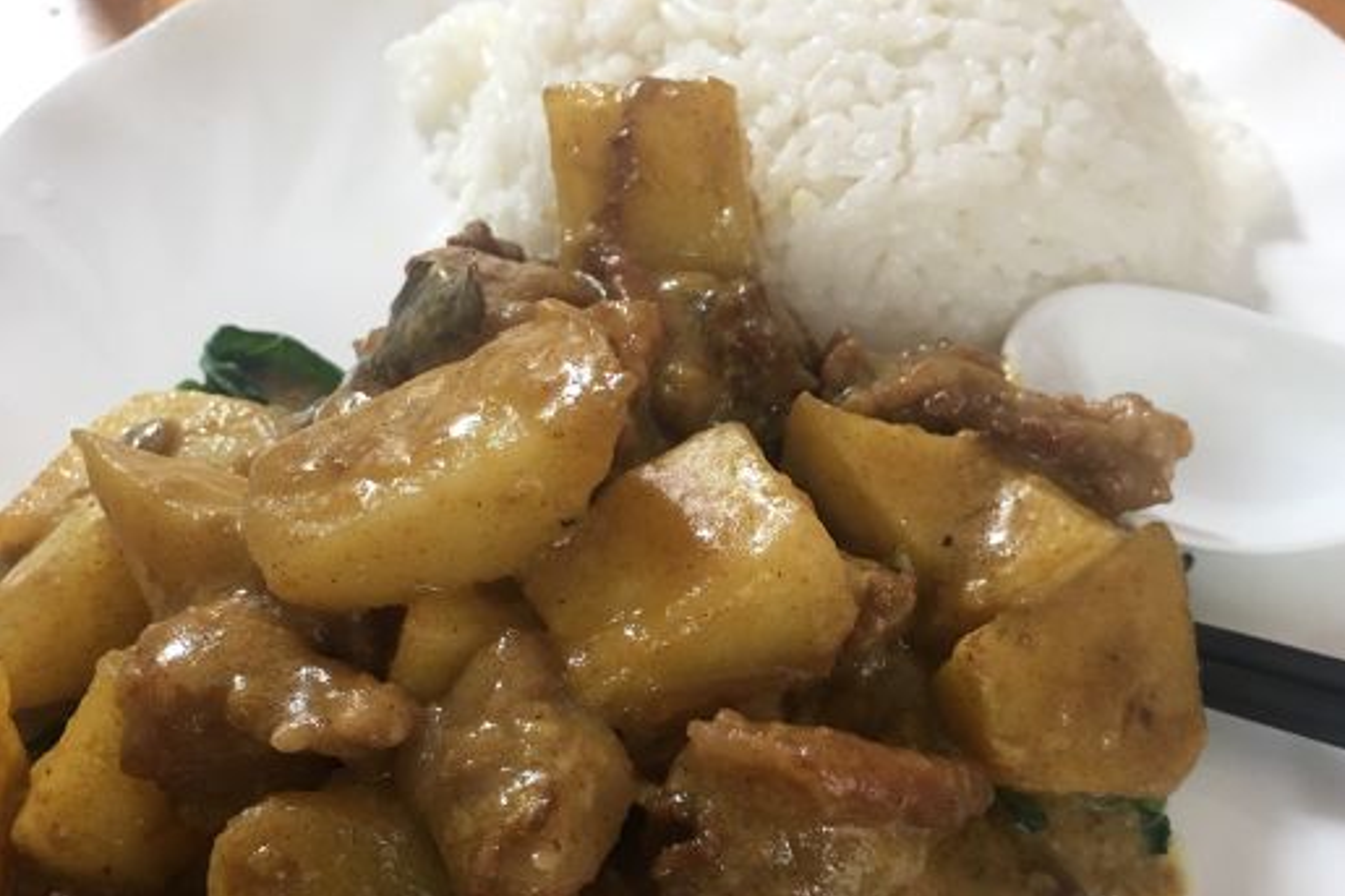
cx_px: 683
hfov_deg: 47.4
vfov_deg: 32.1
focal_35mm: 41
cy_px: 661
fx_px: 1531
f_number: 2.2
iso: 50
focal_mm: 4.15
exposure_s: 1/33
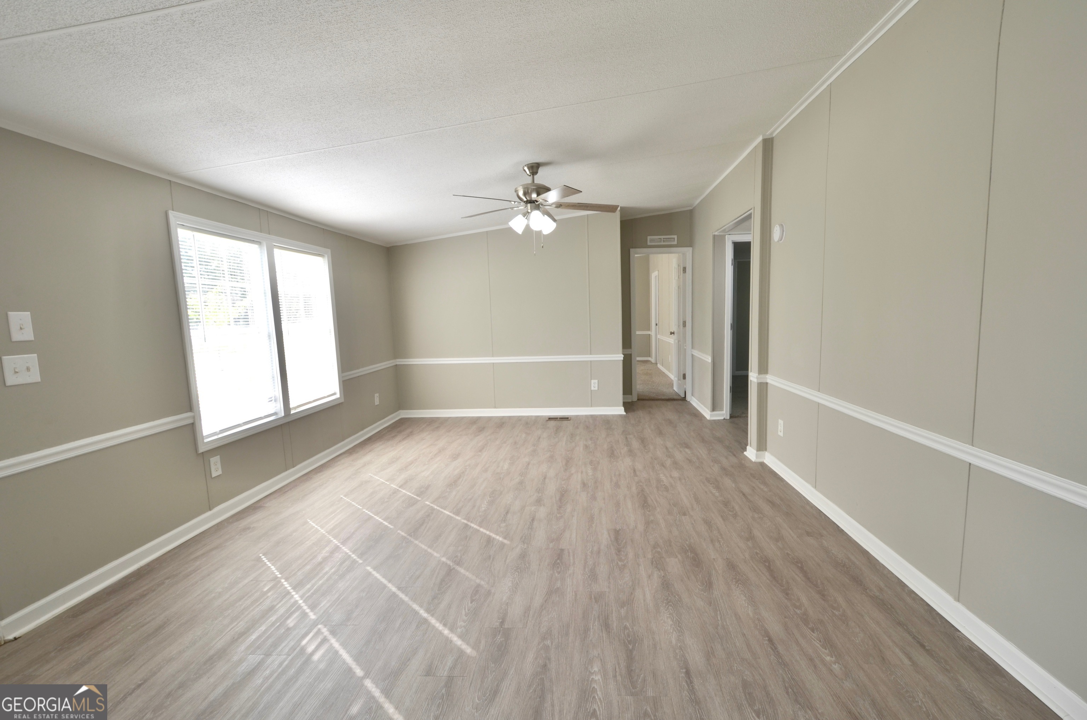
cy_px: 360
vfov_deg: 77.1
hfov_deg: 100.5
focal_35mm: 15
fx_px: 452
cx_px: 544
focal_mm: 10
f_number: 9
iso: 100
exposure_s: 1/15
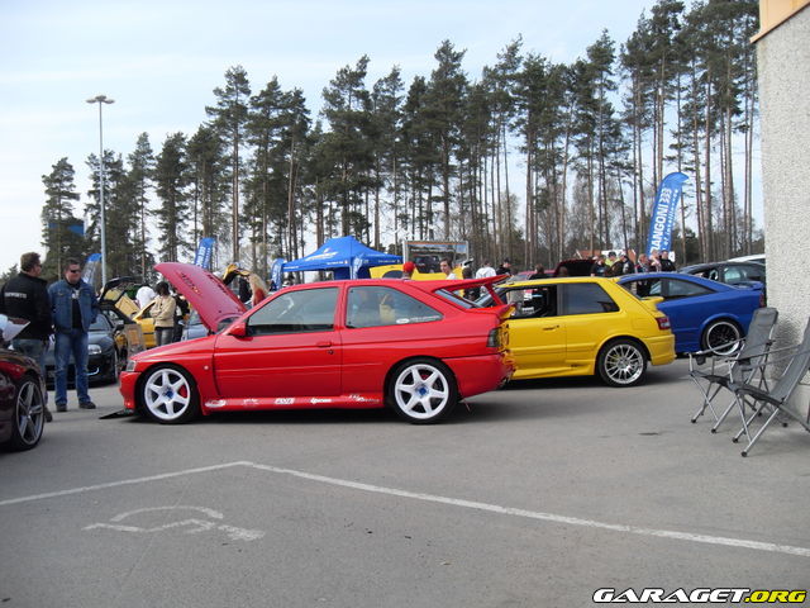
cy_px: 304
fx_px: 796
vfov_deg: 41.8
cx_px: 405
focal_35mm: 34
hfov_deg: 54.0
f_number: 7
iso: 80
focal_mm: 6.3
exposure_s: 1/125
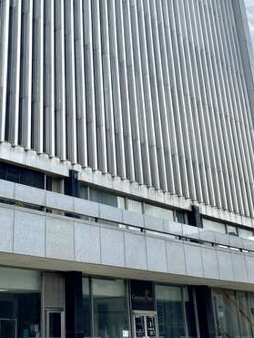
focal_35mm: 56
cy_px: 58
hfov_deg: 25.8
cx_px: 56
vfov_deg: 33.1
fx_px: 547
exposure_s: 1/2410
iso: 32
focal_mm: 4.25
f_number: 1.8
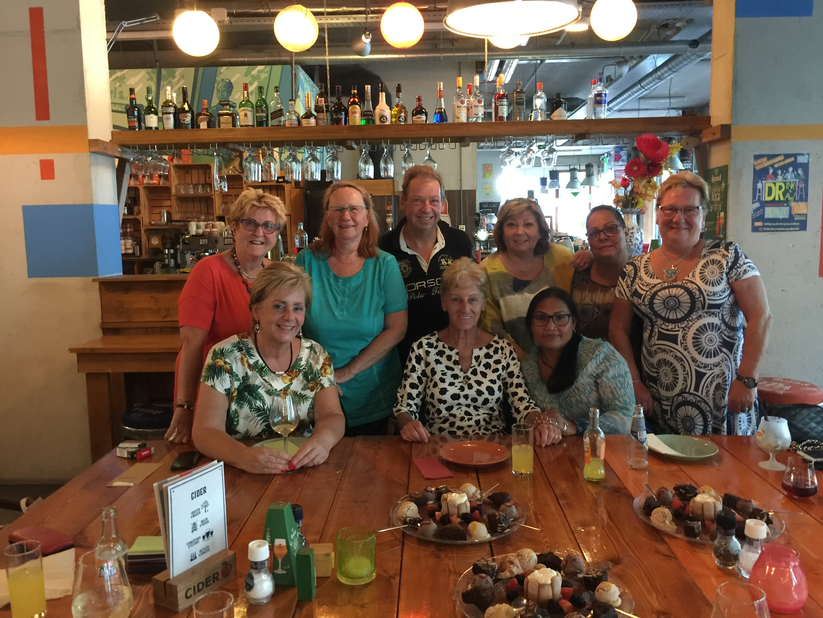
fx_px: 689
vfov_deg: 48.2
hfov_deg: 61.7
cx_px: 412
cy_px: 309
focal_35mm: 29
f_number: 2.2
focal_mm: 4.15
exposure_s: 1/4
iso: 125
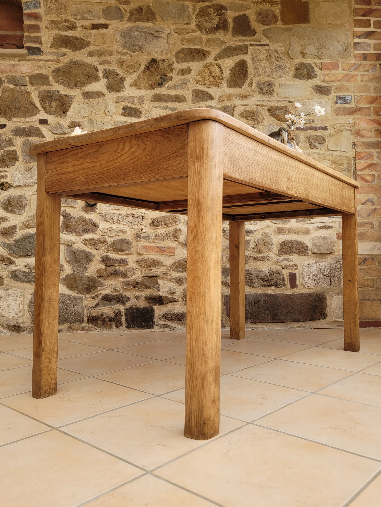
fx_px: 382
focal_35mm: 26
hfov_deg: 53.1
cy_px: 254
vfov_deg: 67.3
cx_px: 190
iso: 40
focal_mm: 5.4
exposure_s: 1/149
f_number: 1.8
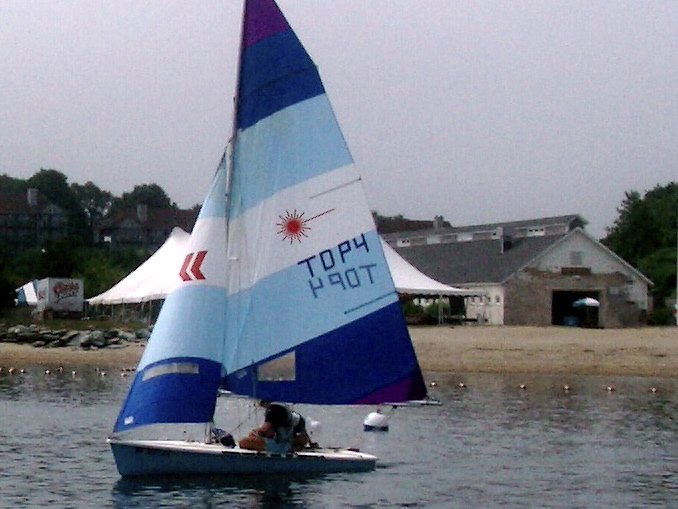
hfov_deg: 52.6
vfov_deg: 40.7
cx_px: 339
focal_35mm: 35
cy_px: 254
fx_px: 686
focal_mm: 5.8
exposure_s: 1/1600
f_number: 4.3
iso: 50
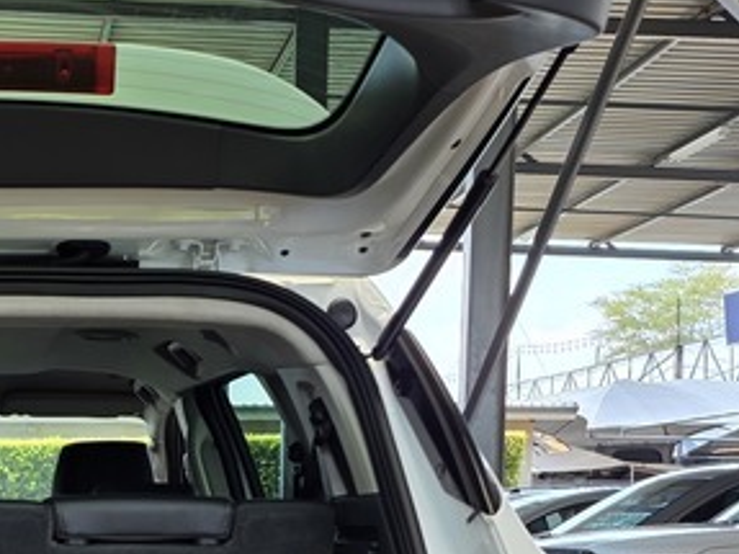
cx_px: -44
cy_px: 626
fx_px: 1750
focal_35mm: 82
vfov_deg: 17.3
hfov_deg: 22.7
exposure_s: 1/100
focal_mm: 6.25
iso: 12
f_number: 1.7
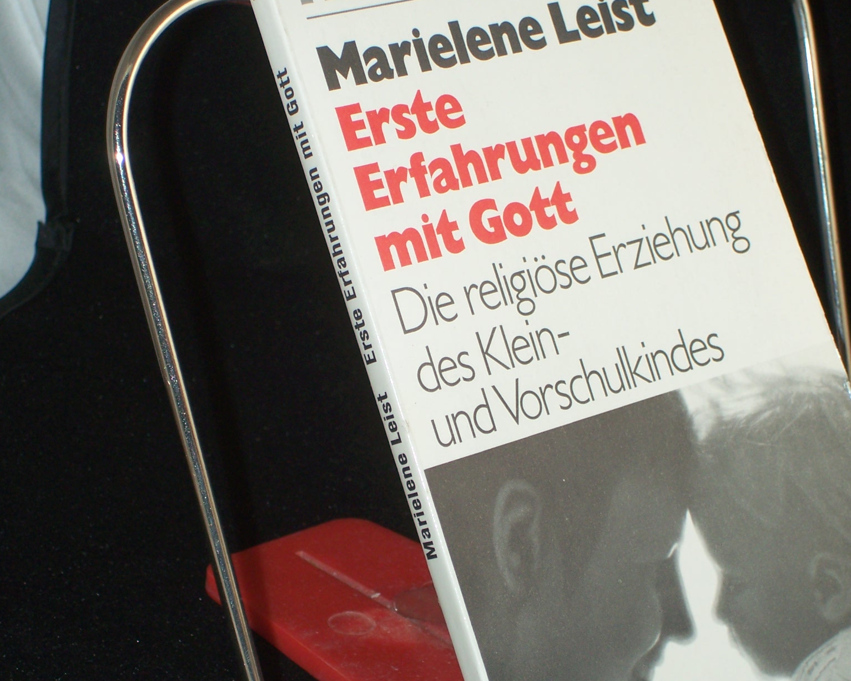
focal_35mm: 133
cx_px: 426
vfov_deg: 11.6
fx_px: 3349
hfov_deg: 14.5
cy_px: 374
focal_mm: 16.8
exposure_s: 1/100
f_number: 4.6
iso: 80
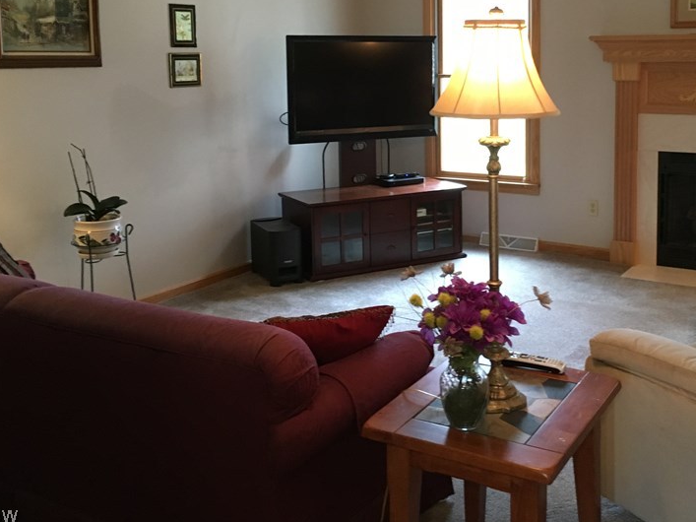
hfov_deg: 44.5
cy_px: 153
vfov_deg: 33.9
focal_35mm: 42
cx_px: 420
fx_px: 844
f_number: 2.2
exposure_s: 1/24
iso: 200
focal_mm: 4.15
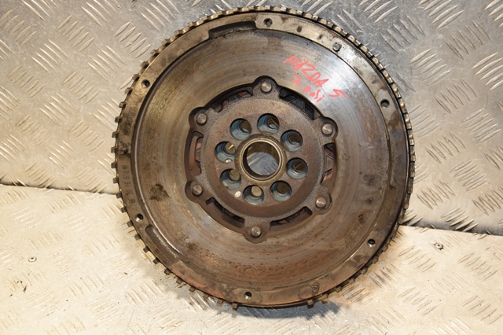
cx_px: 252
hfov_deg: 33.4
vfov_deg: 22.6
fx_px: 838
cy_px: 168
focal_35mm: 60
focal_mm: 40
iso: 800
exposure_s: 1/160
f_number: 4.8
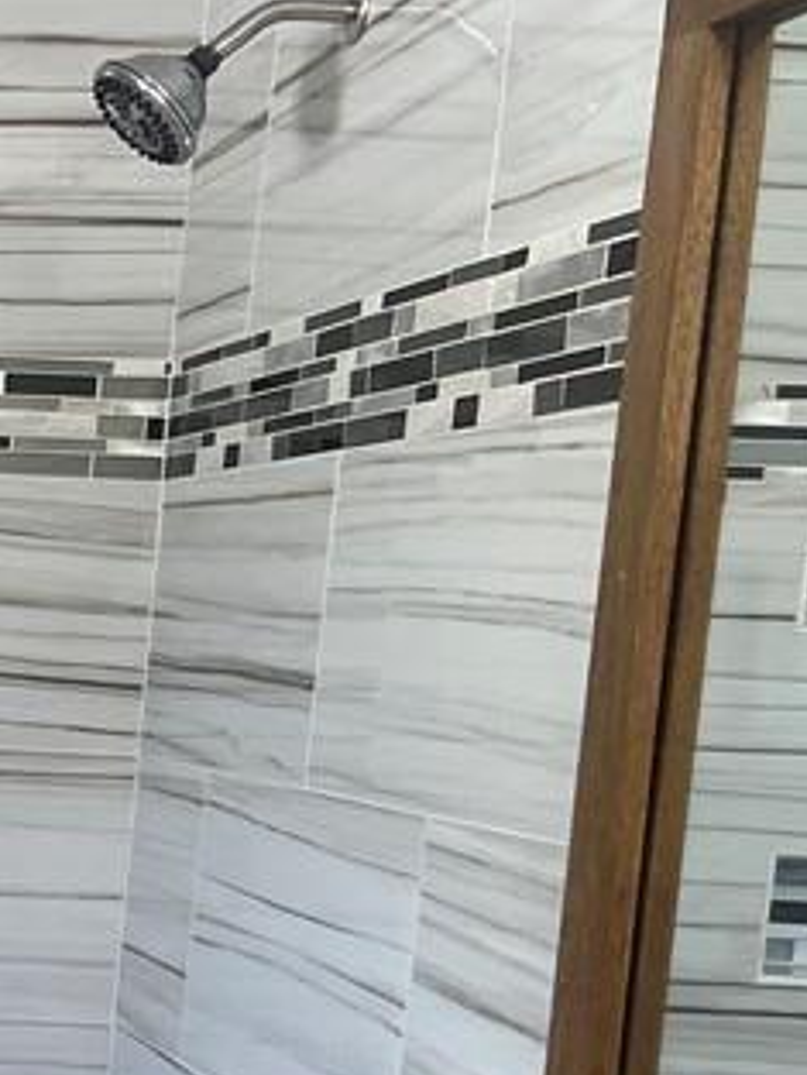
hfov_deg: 14.1
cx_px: -883
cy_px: 900
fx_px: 2640
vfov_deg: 22.6
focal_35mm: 85
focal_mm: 5.7
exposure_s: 1/120
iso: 100
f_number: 1.5
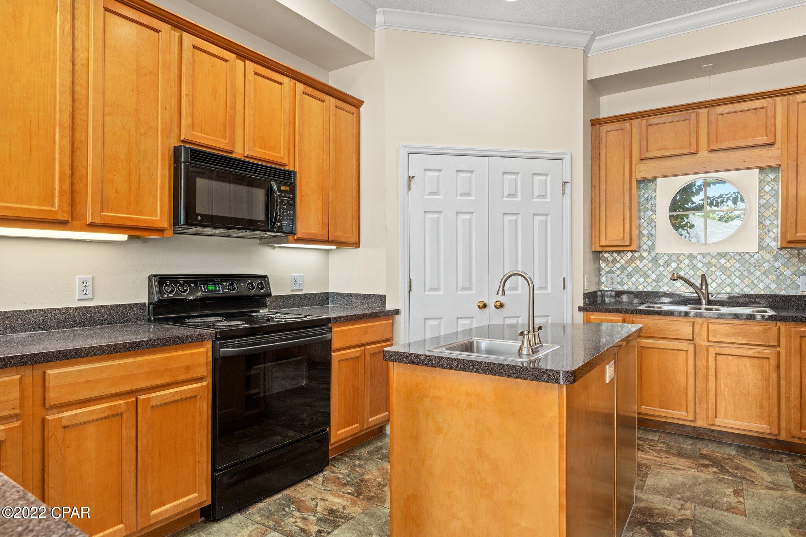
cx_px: 403
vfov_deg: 59.5
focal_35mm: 21
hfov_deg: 81.2
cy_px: 268
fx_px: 470
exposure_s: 1/6
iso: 500
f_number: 9
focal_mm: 21
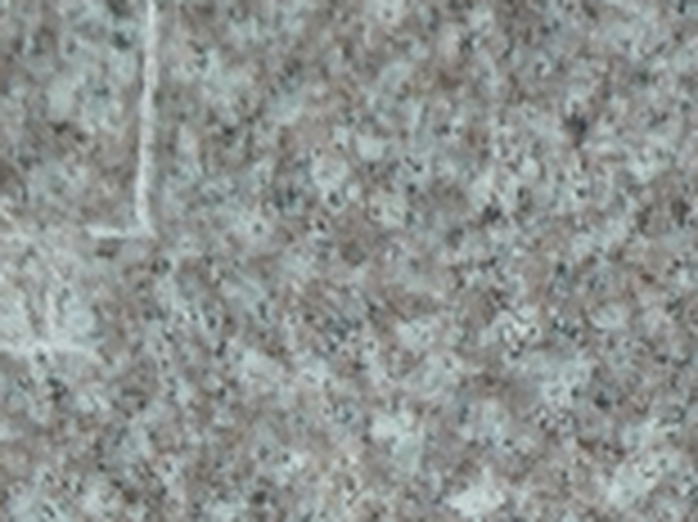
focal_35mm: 699
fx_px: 14084
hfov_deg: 2.8
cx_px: 797
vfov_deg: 2.1
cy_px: 986
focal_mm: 27.8
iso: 160
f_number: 4.5
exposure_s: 1/200
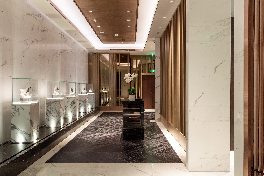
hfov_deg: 73.7
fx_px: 176
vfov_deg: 53.2
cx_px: 132
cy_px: 88
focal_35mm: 24
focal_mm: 24
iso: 200
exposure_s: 2.5
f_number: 11
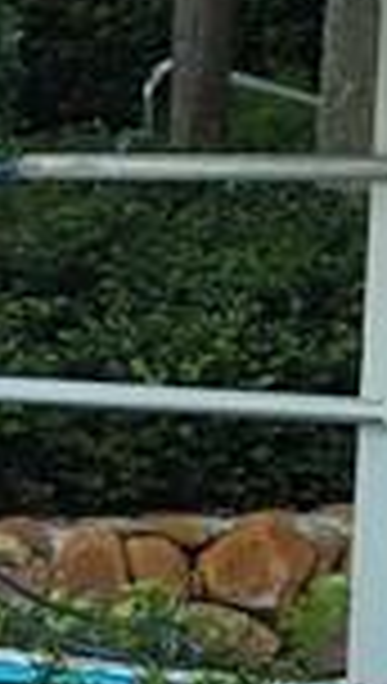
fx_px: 4777
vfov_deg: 8.2
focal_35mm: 263
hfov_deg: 3.7
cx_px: -2174
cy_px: 468
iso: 20
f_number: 1.8
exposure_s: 1/284
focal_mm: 5.4
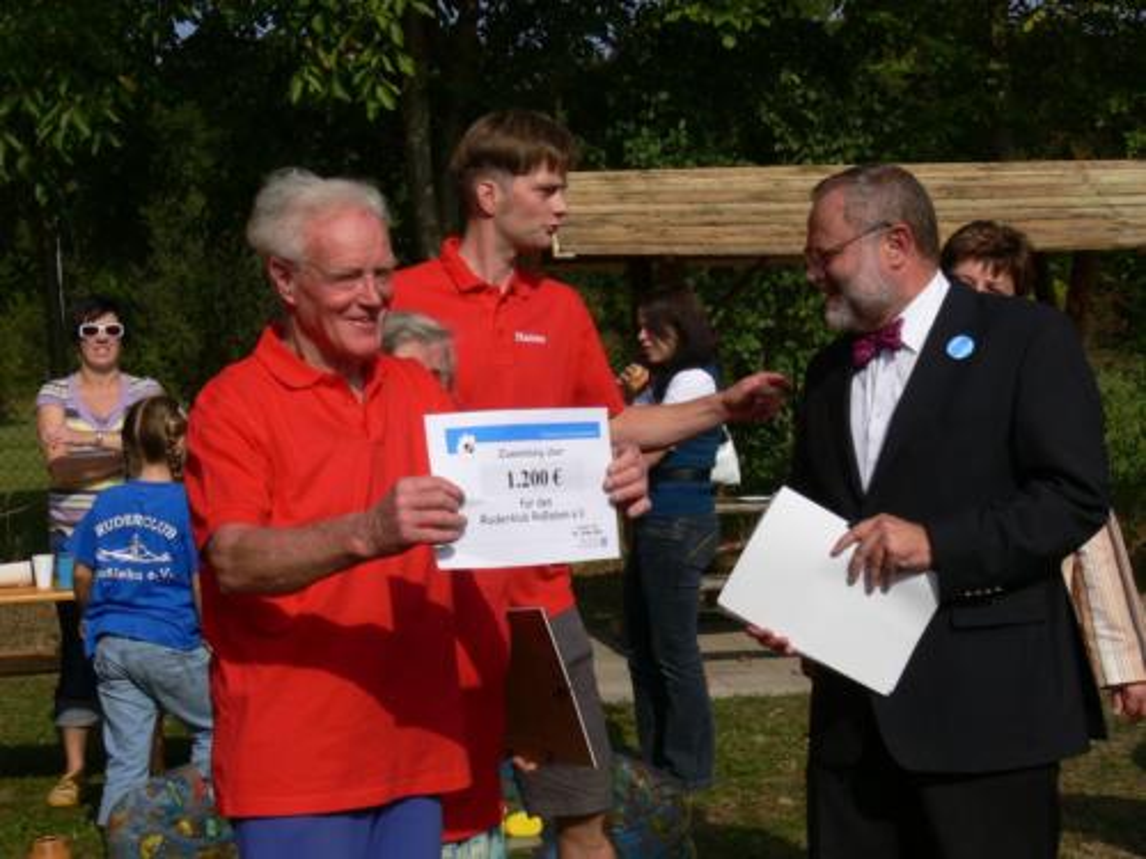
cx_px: 573
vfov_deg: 24.0
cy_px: 430
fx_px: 2019
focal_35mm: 61
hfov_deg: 31.7
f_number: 7.1
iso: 80
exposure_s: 1/400
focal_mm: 12.9
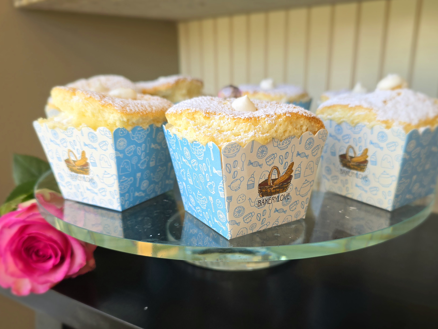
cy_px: 164
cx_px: 219
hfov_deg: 73.9
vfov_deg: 58.9
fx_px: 291
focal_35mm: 23
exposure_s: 1/50
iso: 50
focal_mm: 6.3
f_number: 1.7
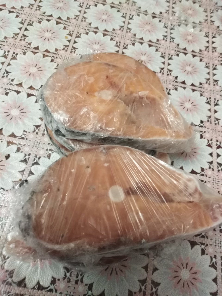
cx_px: 111
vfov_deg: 67.3
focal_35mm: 26
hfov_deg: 53.1
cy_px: 148
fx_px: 222
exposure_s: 1/14.3
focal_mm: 3.46
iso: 986
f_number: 2.2
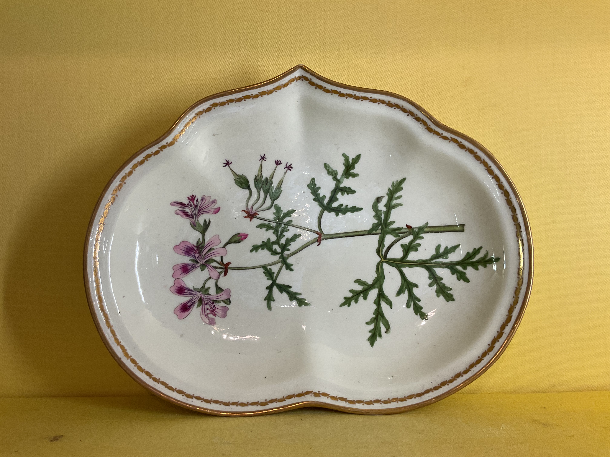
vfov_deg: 48.2
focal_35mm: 29
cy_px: 228
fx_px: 511
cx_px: 305
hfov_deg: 61.7
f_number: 1.8
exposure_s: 1/60
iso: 40
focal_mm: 3
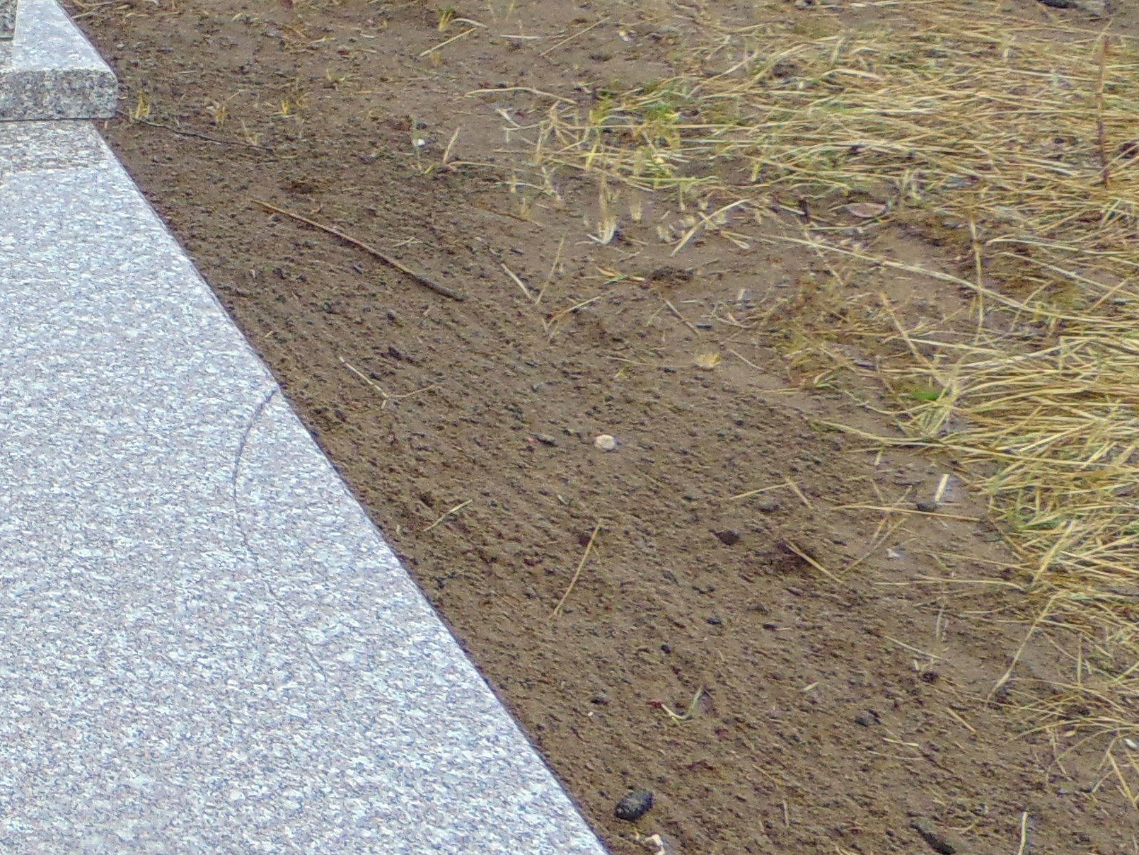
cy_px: 283
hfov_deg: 21.9
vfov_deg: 18.4
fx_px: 2633
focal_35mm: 80
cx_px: -359
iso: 80
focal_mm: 4.5
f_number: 3
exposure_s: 1/60
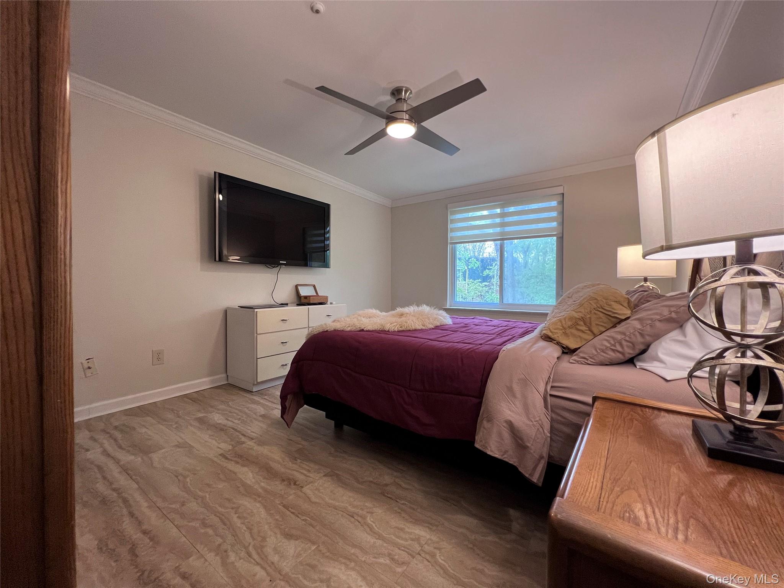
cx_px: 392
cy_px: 294
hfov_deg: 106.2
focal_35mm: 13
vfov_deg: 89.9
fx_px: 294
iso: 250
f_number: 1.8
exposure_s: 1/60
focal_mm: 1.57
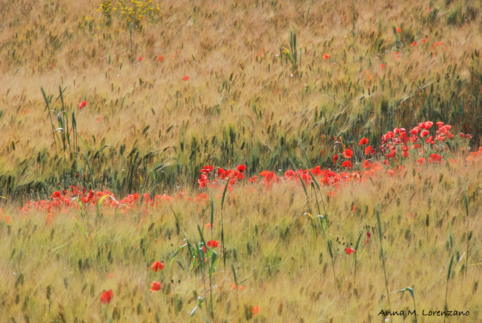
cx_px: 241
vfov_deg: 3.1
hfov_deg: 4.6
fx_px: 6031
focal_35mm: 450
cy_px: 162
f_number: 18
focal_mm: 300
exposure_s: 1/125
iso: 200
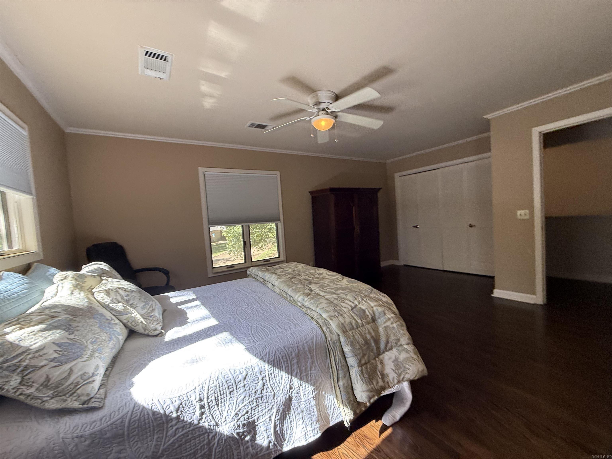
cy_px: 230
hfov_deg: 102.1
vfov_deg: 85.7
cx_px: 306
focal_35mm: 14
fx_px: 248
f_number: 2.2
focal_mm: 2.22
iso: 64
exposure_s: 1/50
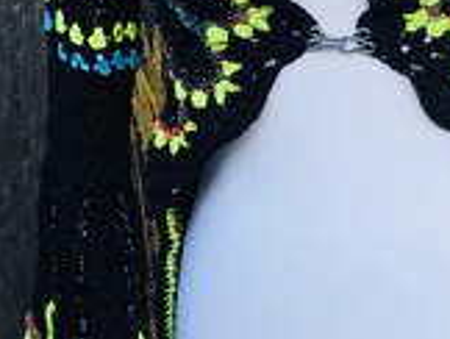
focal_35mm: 89
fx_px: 1159
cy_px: 31
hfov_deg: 21.8
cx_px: 347
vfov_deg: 16.4
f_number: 2.4
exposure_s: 1/372
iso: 25
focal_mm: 3.3
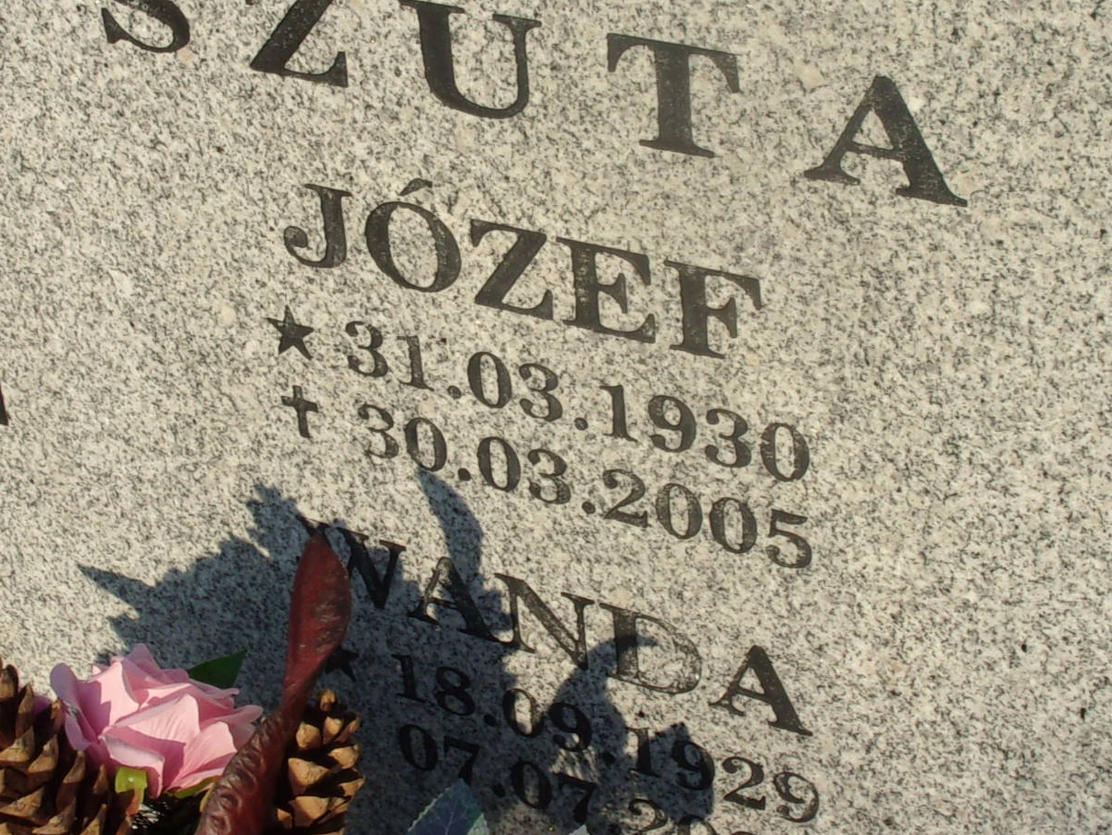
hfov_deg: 21.3
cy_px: 341
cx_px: 532
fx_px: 2956
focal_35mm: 92
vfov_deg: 16.1
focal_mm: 7.8
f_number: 12.5
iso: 80
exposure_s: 1/90
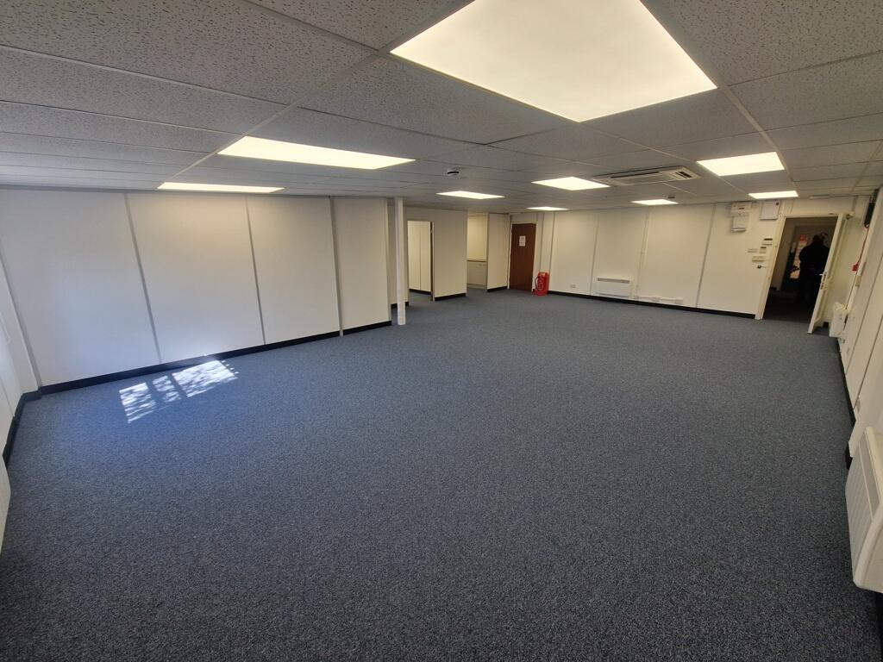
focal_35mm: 13
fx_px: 332
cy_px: 331
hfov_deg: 106.2
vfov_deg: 89.9
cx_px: 442
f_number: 2.2
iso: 50
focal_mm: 2.2
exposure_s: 1/113
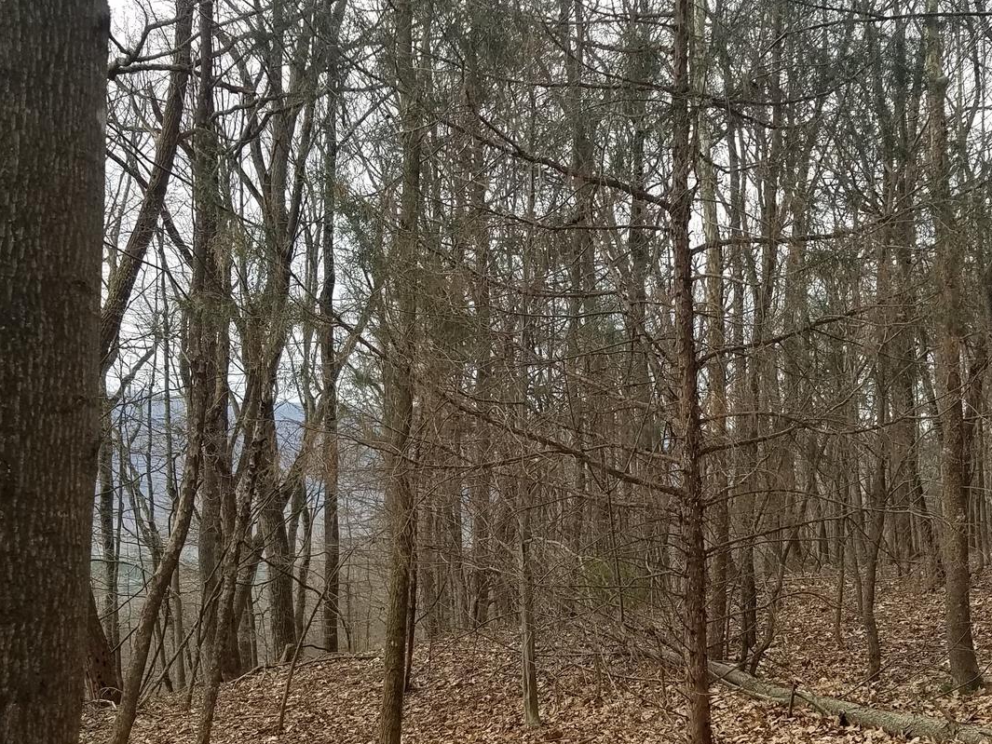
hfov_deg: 38.1
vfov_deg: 28.8
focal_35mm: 50
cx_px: 564
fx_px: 1433
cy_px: 533
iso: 50
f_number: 1.7
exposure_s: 1/411
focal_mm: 4.2
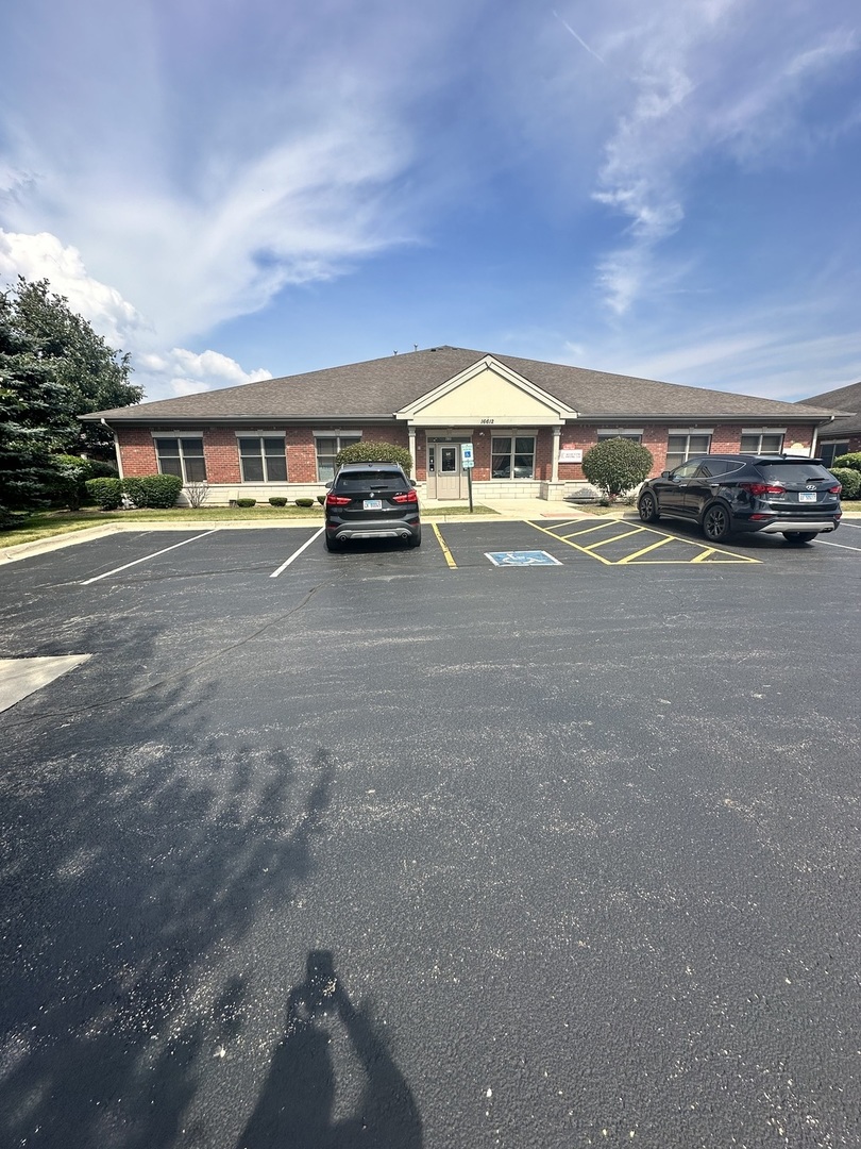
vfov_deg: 102.1
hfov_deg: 85.7
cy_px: 574
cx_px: 430
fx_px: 464
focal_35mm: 14
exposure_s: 1/1473
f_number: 2.2
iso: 40
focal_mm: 2.22
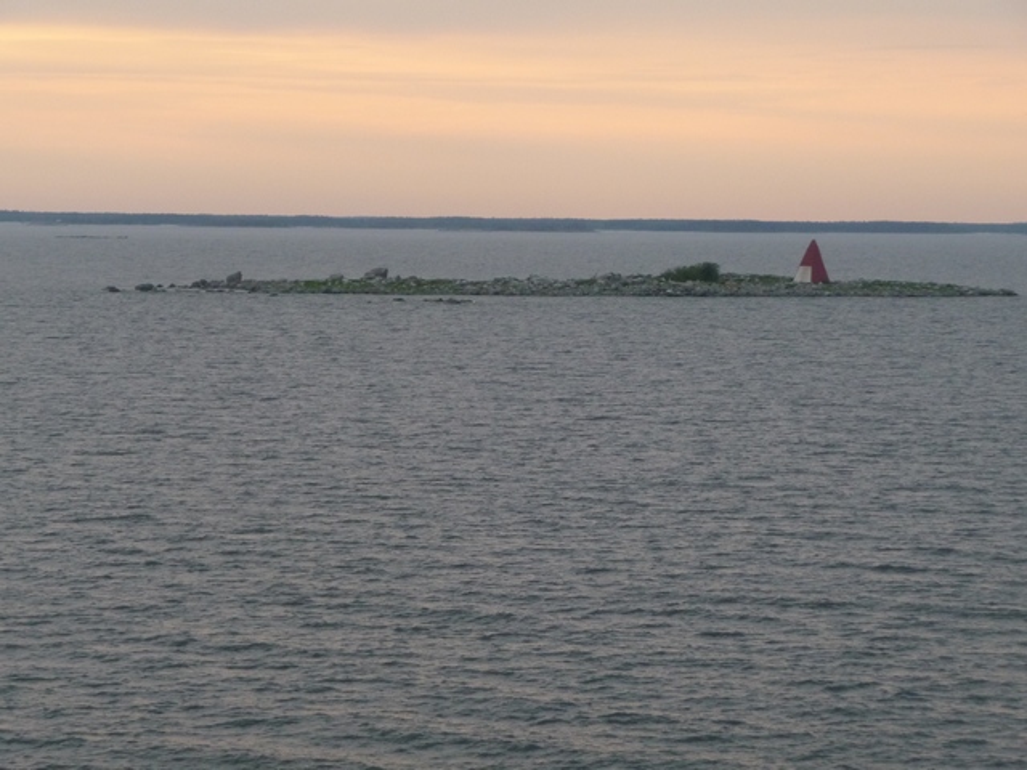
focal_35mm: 128
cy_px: 385
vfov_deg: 11.6
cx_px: 514
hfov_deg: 15.4
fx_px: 3798
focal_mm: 21.8
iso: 250
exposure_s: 1/100
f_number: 4.7
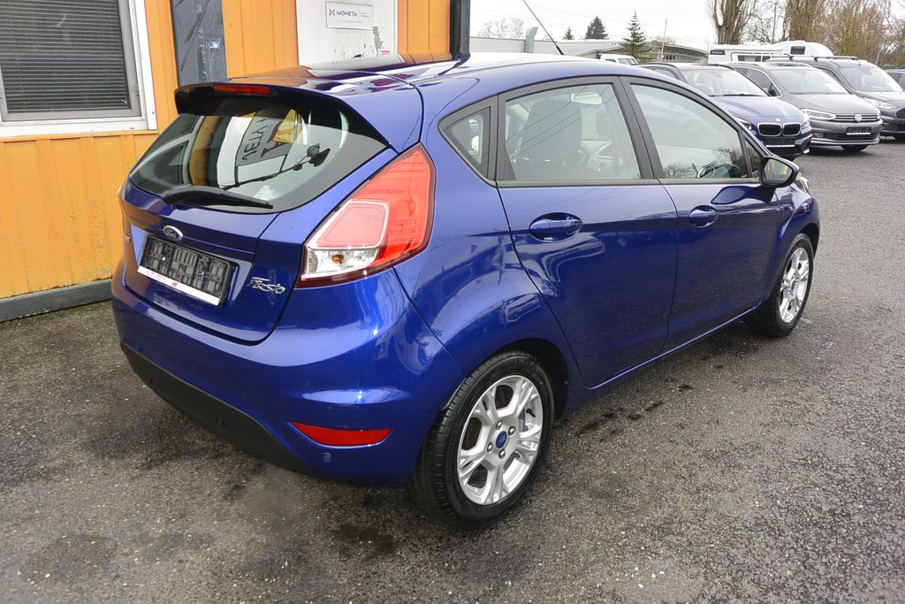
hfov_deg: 63.7
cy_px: 302
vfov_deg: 45.0
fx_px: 729
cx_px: 452
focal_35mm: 29
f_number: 4.5
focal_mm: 11
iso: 160
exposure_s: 1/250
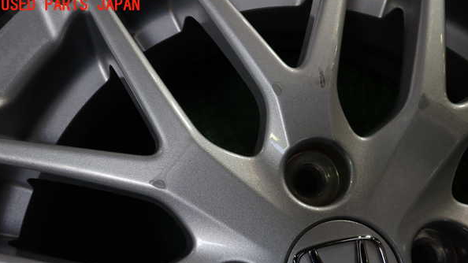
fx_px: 409
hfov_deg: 59.5
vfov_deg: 35.3
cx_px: 233
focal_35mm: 33
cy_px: 172
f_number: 2.3
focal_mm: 5.4
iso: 100
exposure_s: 1/100
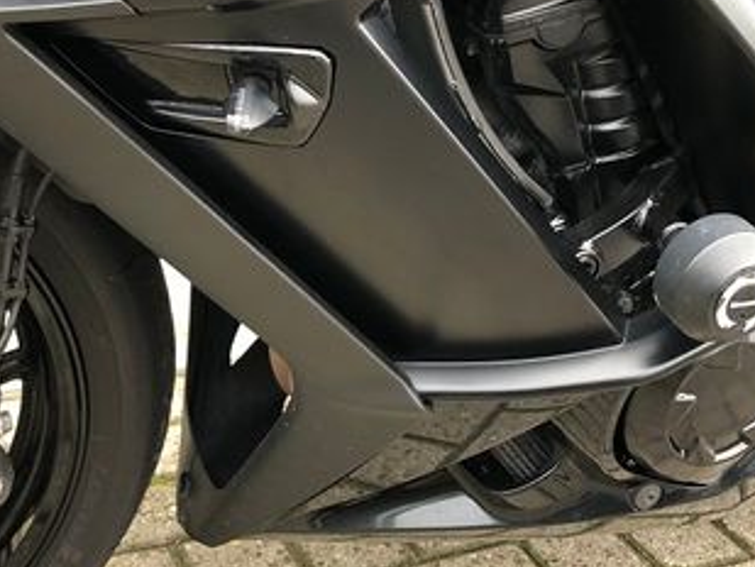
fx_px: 1266
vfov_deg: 24.9
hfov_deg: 33.1
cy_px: 117
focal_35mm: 58
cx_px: 464
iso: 40
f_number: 1.8
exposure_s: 1/15
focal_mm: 3.99
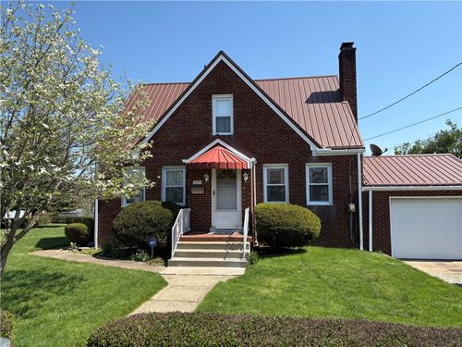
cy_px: 174
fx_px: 347
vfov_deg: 53.1
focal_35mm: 26
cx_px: 231
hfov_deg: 67.3
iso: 50
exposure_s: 1/2075
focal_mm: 5.96
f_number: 1.6
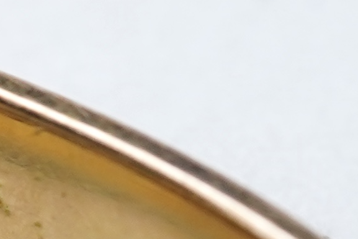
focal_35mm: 307
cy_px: 130
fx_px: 3054
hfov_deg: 6.6
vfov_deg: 4.5
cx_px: -296
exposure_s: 1/100
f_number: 20
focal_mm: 30
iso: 500
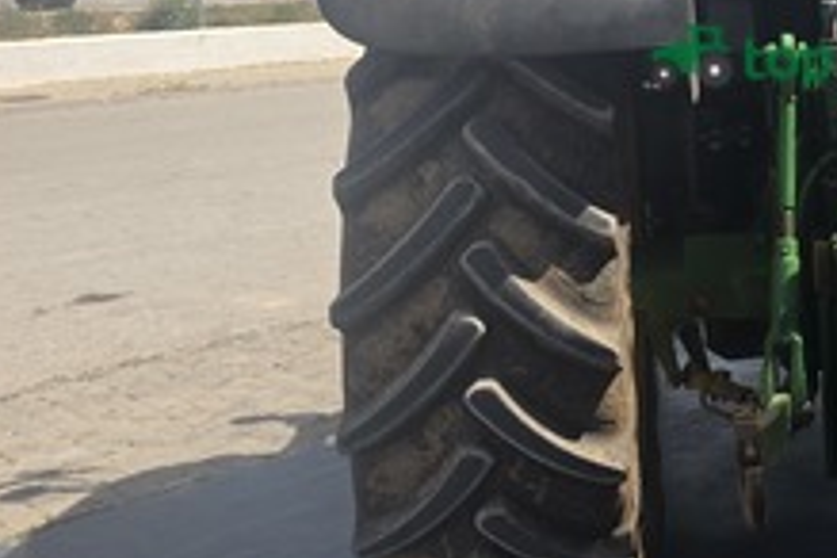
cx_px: 938
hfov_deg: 29.8
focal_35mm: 60
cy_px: 57
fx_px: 1395
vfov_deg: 22.1
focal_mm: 6.3
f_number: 1.7
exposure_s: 1/3737
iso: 80
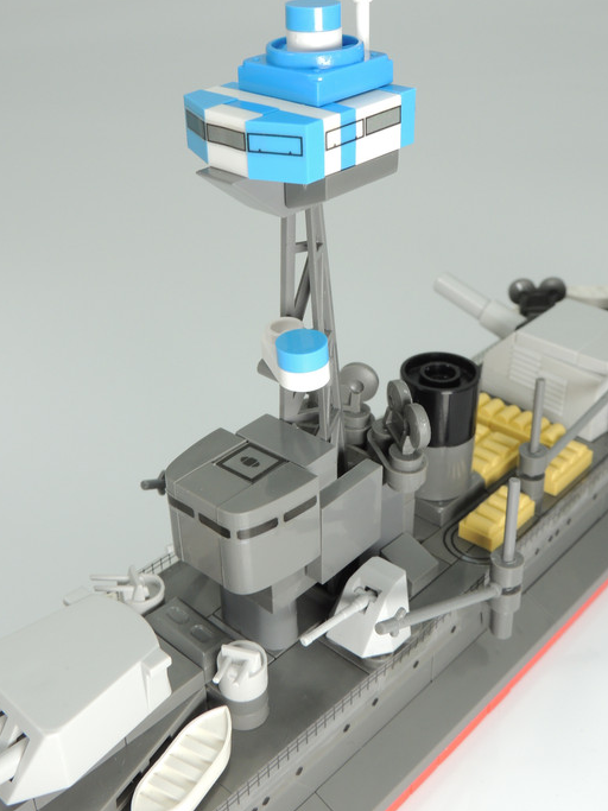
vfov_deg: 45.7
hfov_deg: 35.1
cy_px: 348
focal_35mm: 41
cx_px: 273
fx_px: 960
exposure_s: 1/20
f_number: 4.6
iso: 100
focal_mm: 6.2
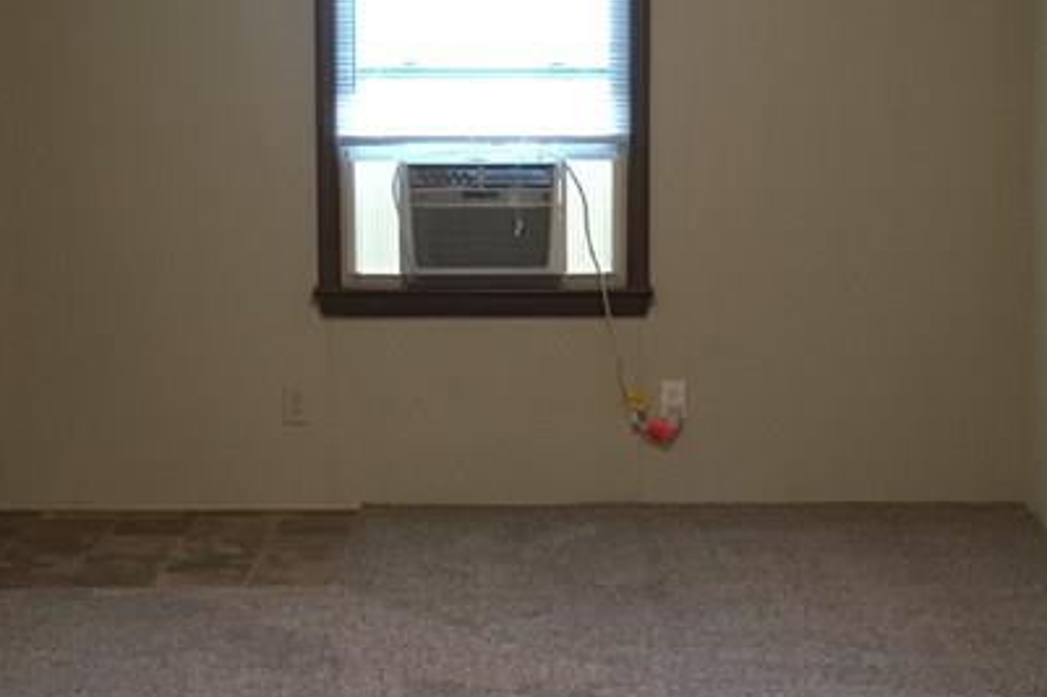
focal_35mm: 77
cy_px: 292
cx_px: 533
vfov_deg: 17.7
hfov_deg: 26.3
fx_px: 2238
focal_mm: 4.15
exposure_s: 1/24
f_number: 2.2
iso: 200
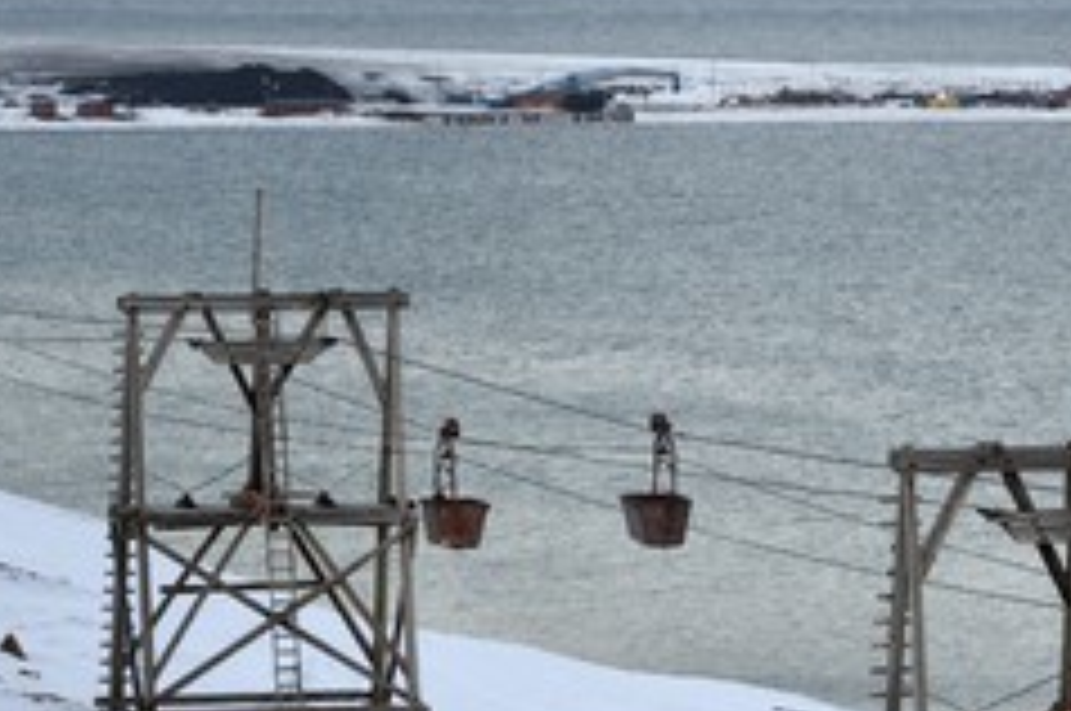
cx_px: 770
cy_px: 418
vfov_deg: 4.3
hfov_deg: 6.5
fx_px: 9448
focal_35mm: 318
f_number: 7.1
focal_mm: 180
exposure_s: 1/60
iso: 200
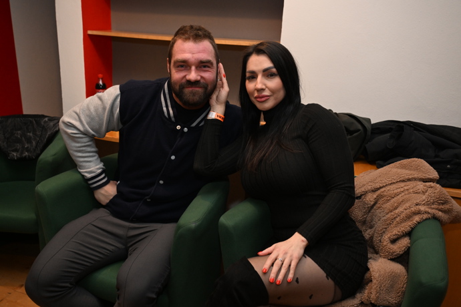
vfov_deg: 41.1
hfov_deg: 58.7
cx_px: 230
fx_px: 410
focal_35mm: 32
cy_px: 154
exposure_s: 1/160
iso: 2500
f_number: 4.5
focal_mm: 32
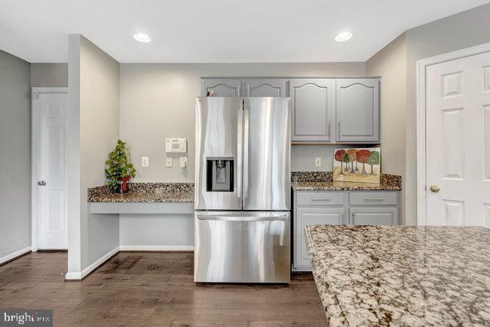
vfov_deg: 73.7
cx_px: 245
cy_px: 164
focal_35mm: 16
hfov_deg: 96.8
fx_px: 218
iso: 1250
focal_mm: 16
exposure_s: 1/15
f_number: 8
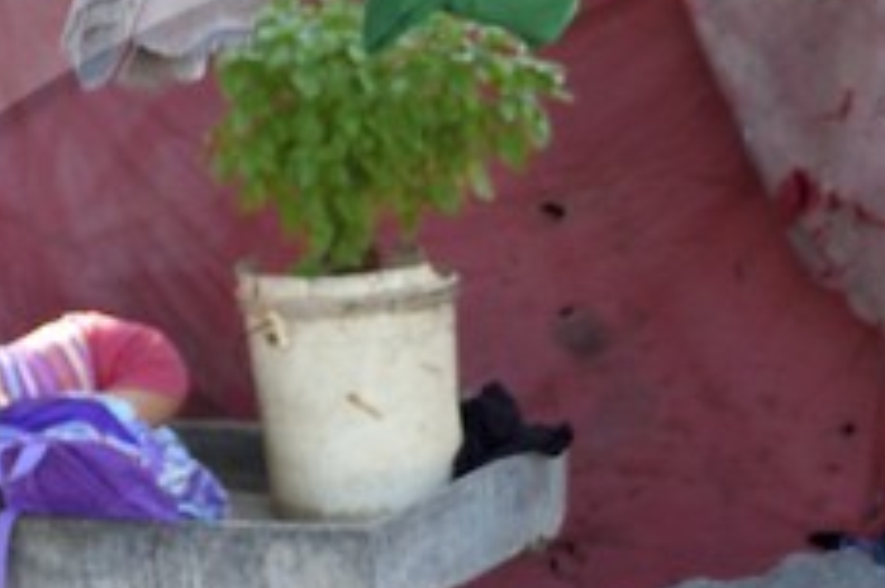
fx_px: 4053
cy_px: 1297
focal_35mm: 165
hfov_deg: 12.4
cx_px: 756
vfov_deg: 7.8
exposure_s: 1/250
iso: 200
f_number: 3.2
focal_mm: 24
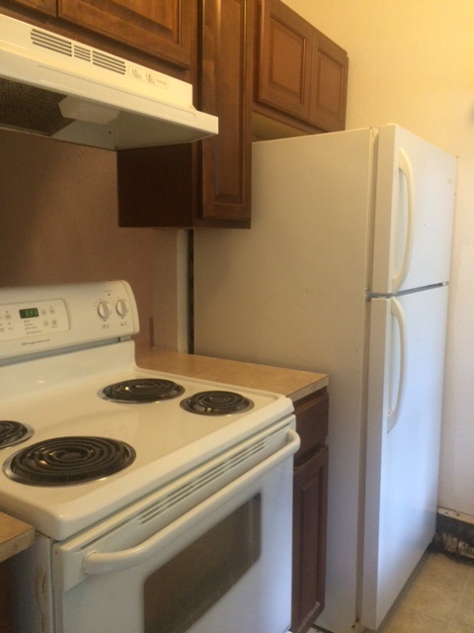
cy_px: 316
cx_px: 237
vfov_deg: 61.7
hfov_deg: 48.2
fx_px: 529
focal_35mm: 29
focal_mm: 4.15
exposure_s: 1/30
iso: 250
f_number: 2.2
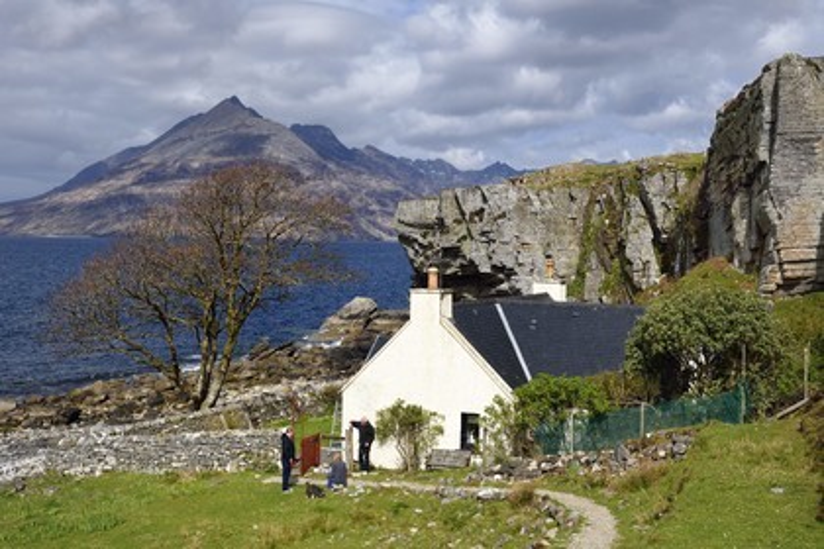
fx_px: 1144
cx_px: 412
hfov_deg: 39.6
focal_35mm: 50
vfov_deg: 27.0
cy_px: 274
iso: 200
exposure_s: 1/250
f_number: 14
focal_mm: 50
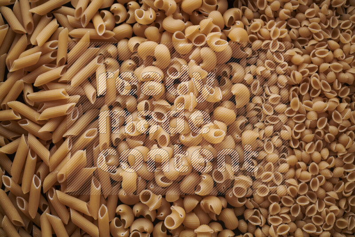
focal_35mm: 50
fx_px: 493
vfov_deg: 27.0
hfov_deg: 39.6
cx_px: 178
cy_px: 118
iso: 160
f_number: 8
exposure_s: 1/100
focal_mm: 50
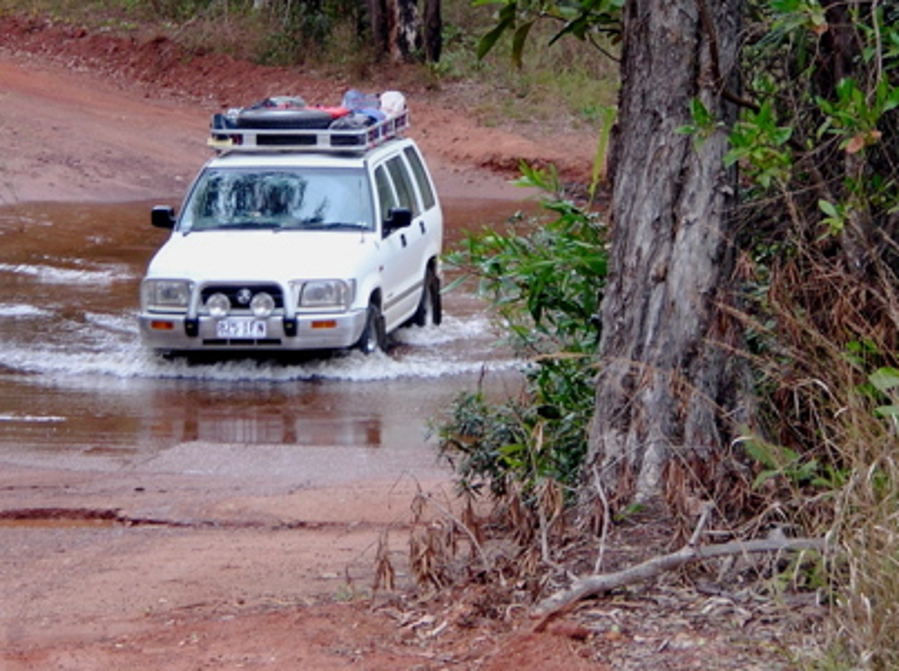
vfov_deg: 6.6
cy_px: 174
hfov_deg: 8.8
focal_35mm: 224
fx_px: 5809
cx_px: 384
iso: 53
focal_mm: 23.3
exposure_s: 1/66.2
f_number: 3.7
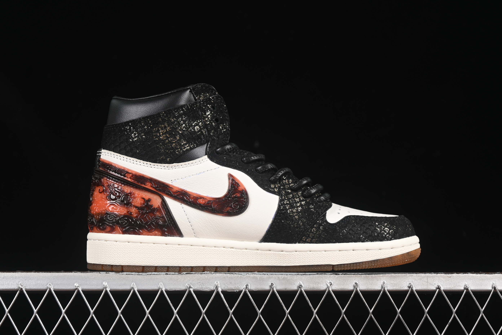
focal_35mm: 75
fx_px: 1046
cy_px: 168
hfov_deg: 27.0
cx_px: 251
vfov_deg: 18.2
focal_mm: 50
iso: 160
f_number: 6.3
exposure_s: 1/60
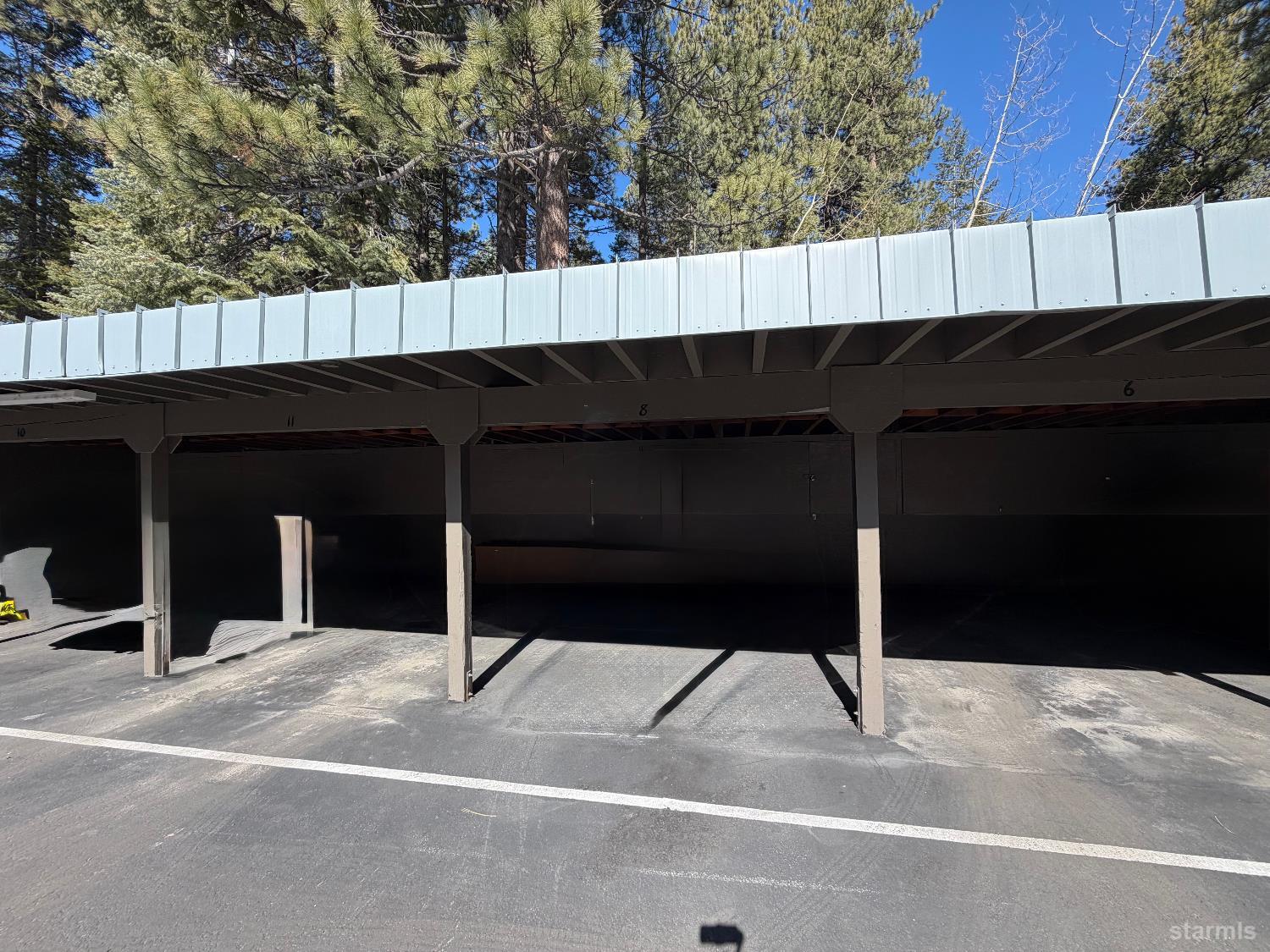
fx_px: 514
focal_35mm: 14
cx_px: 635
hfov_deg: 102.1
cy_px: 476
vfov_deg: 85.7
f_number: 2.2
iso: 40
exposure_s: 1/596
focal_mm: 2.22
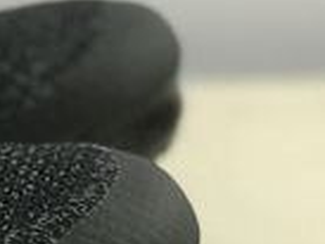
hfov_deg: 6.2
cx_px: -434
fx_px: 2885
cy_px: 41
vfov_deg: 4.8
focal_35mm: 307
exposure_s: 1/50
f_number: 2.8
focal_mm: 6.6
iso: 50
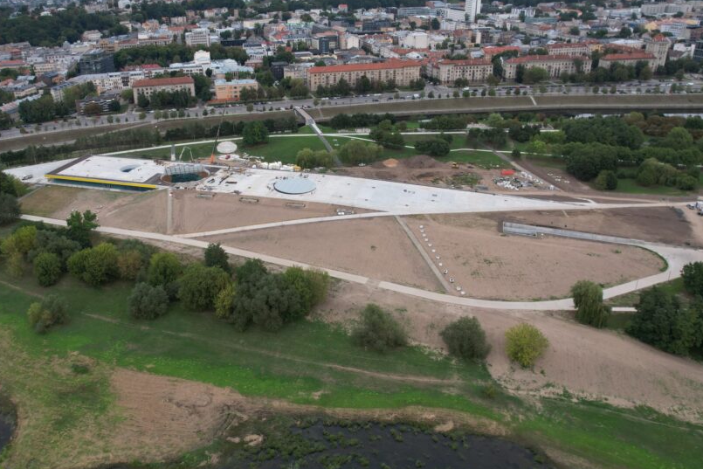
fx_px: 547
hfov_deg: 65.1
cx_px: 295
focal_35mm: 28
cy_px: 202
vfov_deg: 46.3
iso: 110
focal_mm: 8.38
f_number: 2.8
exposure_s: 1/640
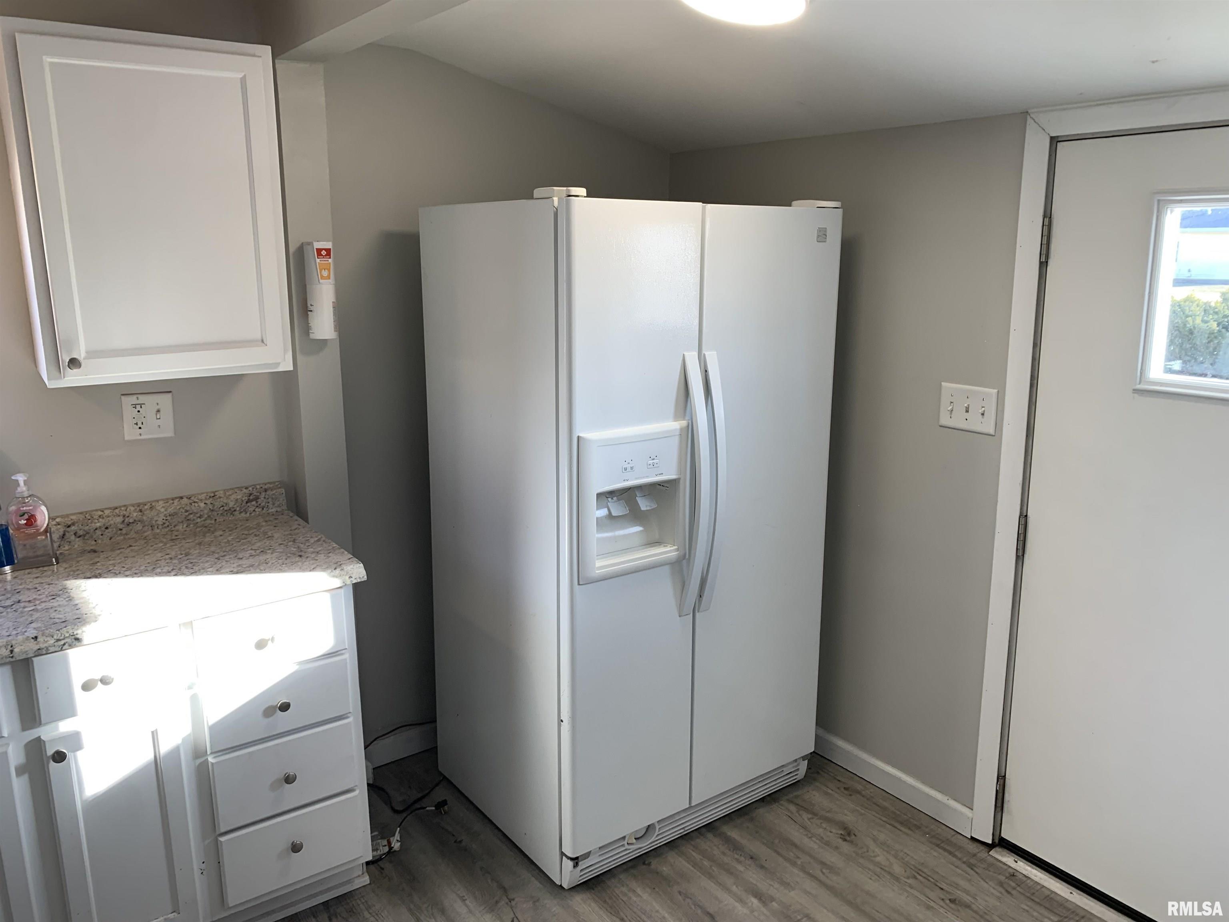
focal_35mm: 26
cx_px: 614
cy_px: 461
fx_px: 923
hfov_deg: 67.3
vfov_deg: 53.1
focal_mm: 4.25
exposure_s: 1/120
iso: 50
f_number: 1.8
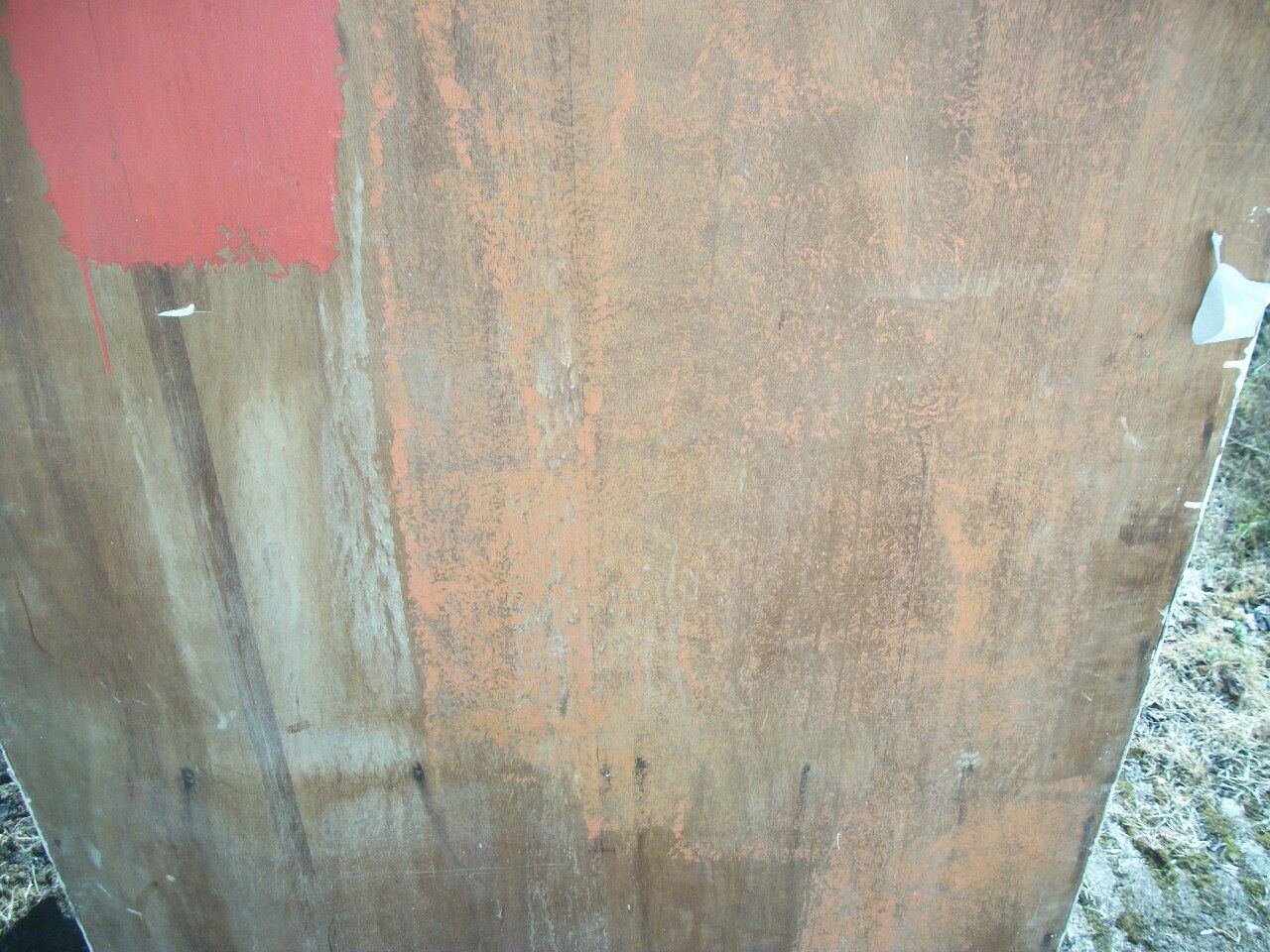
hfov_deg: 56.8
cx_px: 635
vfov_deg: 44.2
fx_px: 1174
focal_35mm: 32
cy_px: 476
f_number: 2.9
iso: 80
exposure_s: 1/320
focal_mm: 5.7
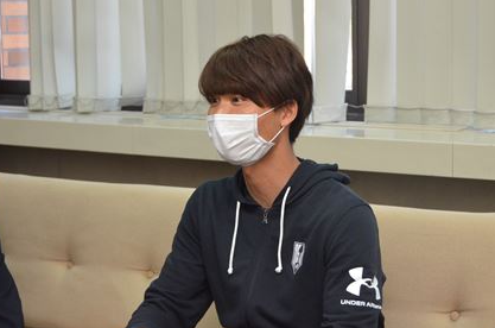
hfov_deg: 22.7
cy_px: 155
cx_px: 229
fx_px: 1235
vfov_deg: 15.1
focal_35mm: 90
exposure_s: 1/1000
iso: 3200
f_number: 5
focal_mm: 50
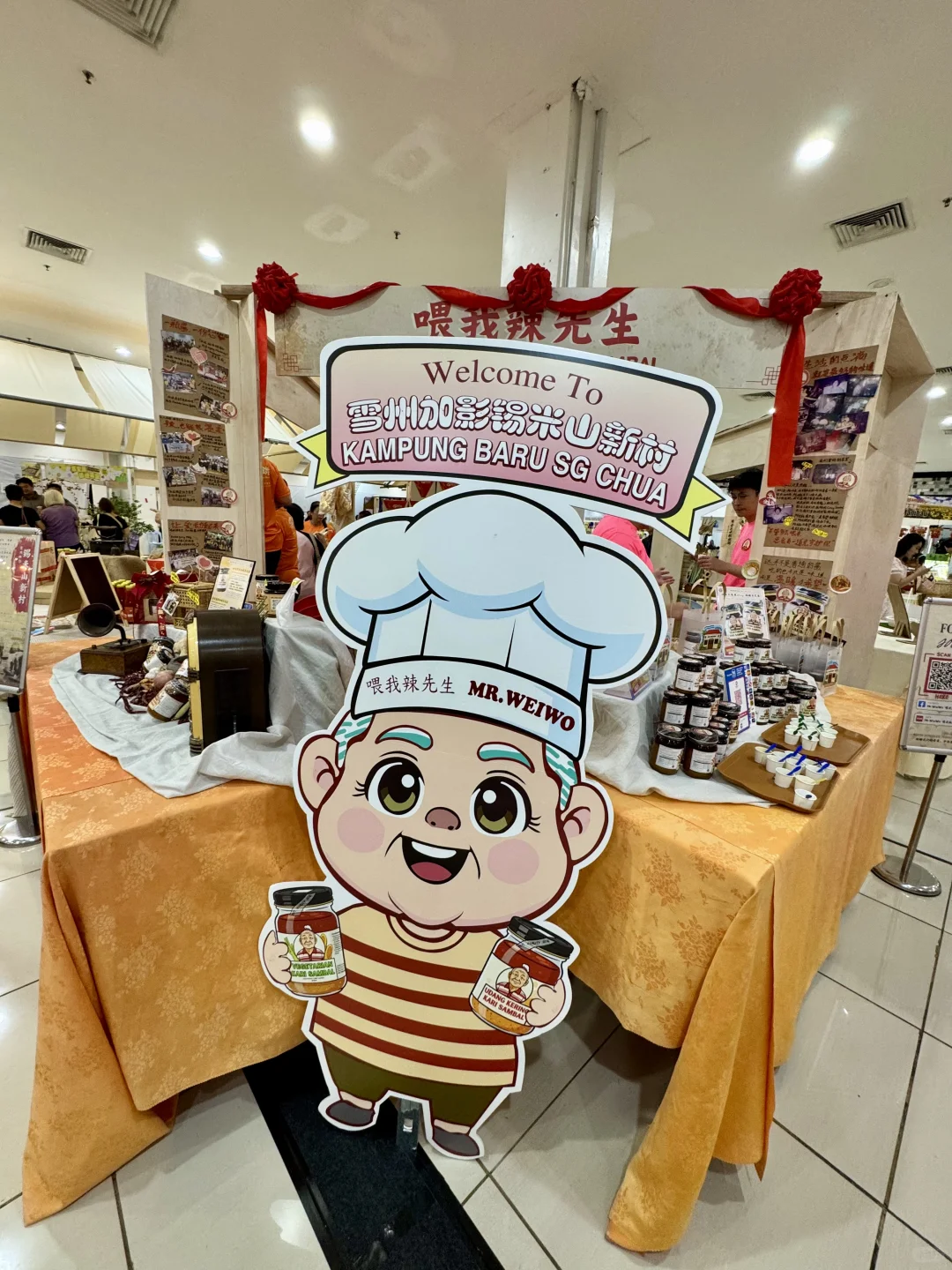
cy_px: 635
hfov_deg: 85.7
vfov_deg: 102.1
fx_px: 513
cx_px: 476
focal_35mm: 14
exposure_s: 1/100
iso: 200
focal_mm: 2.22
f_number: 2.2
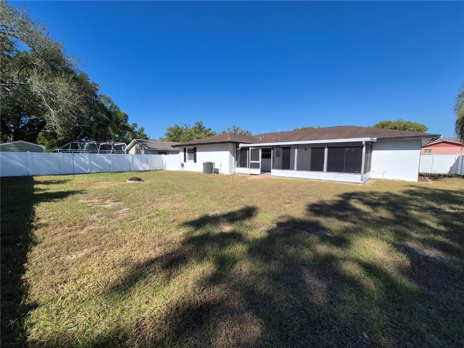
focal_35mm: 13
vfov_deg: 89.9
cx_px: 232
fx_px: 174
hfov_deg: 106.2
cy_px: 174
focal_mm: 1.74
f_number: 2.2
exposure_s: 1/2208
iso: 50
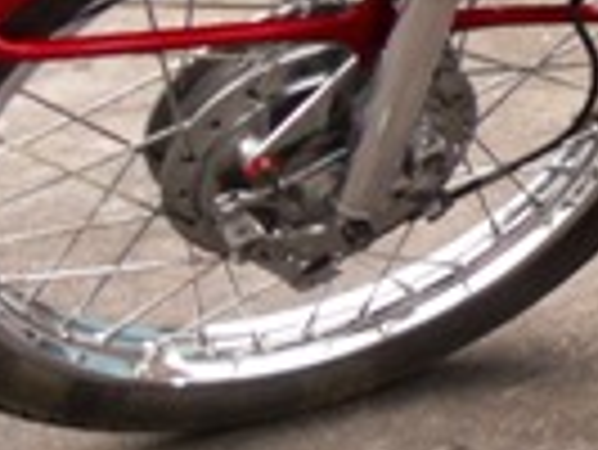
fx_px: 2334
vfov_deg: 10.7
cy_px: -166
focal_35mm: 135
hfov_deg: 12.5
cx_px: 1272
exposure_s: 1/15
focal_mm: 6
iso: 200
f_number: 2.8
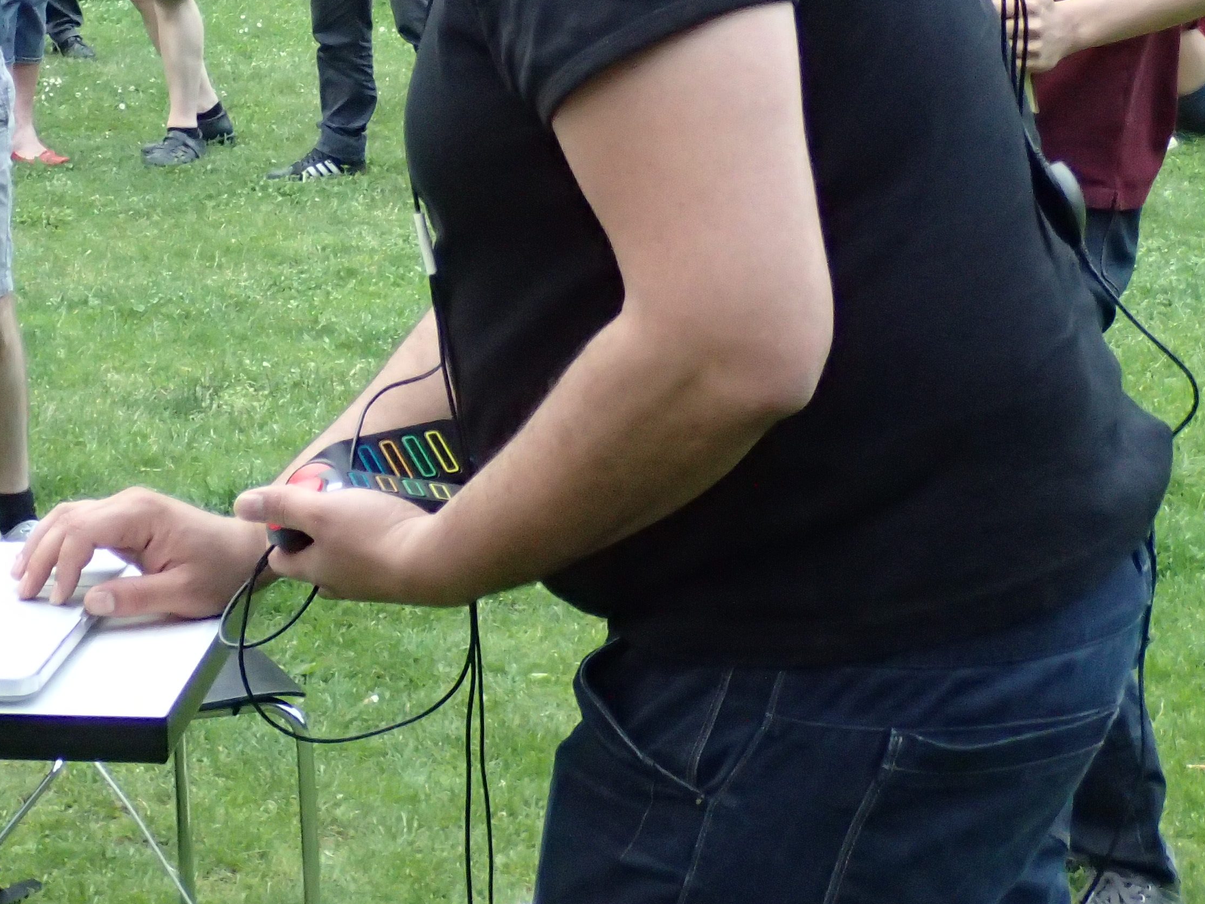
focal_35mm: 101
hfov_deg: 19.2
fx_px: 3516
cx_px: 229
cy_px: 23
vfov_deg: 14.4
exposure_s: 1/250
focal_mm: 8.99
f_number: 3.2
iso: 800
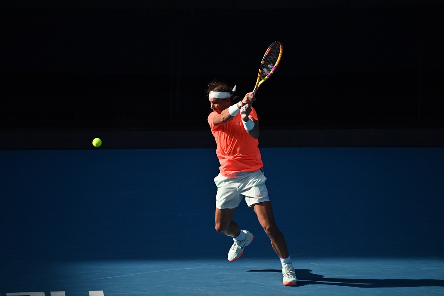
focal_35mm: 560
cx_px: 222
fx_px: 6904
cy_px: 148
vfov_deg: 2.5
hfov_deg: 3.7
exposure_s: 1/2000
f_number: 5.6
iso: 400
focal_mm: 560
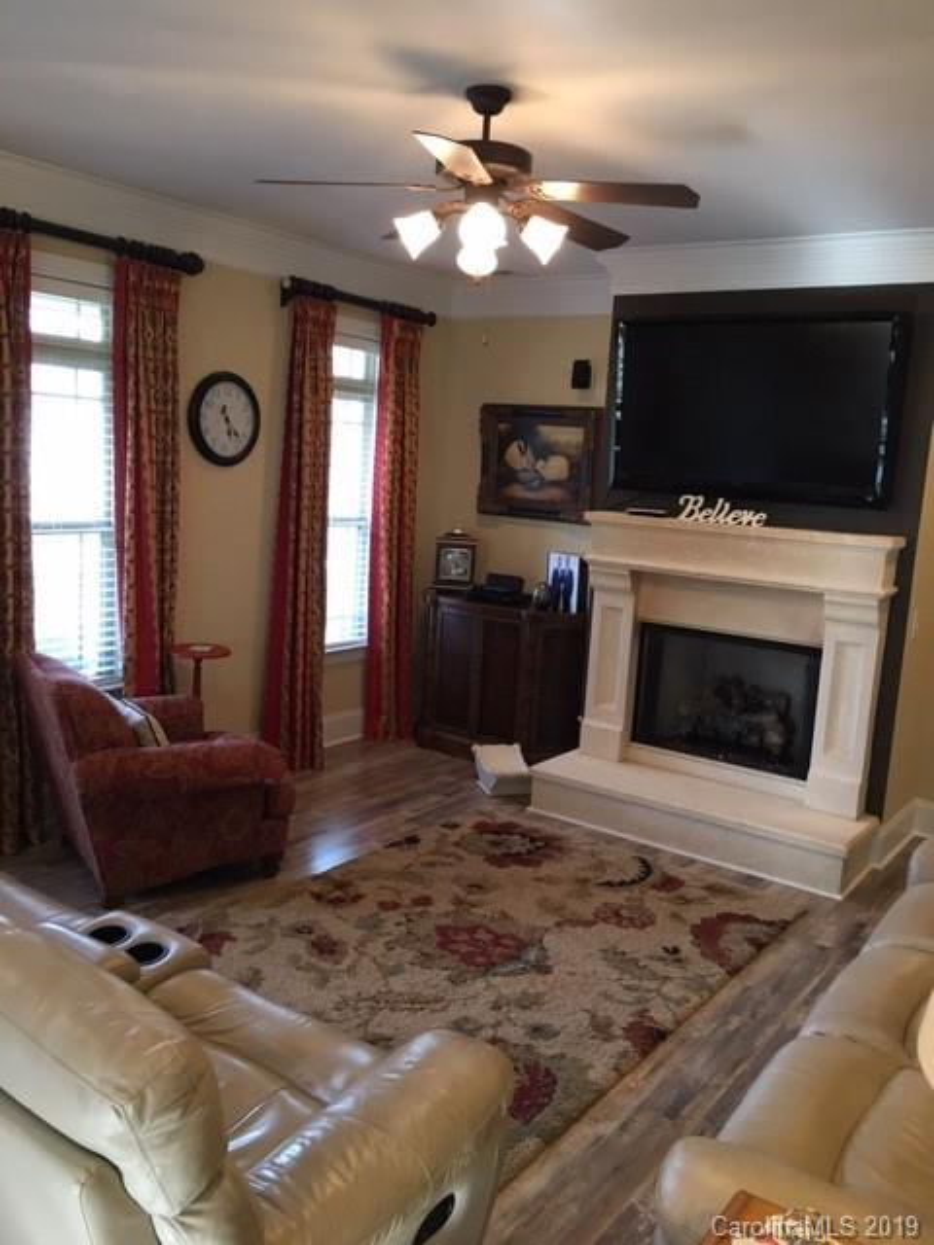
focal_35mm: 29
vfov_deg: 61.7
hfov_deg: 48.2
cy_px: 622
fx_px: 1043
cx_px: 467
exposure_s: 1/15
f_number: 2.2
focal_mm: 4.15
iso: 50
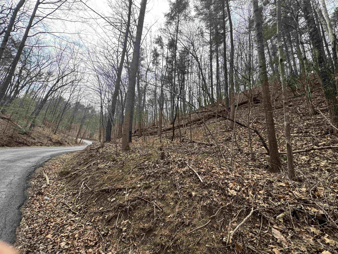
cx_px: 169
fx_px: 137
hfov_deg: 102.1
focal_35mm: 14
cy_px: 127
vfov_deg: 85.7
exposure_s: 1/334
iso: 40
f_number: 2.2
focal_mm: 2.22
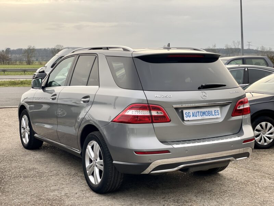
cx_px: 137
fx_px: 412
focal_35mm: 52
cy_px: 103
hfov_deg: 36.8
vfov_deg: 28.0
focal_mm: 6
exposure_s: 1/122
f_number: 2
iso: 25
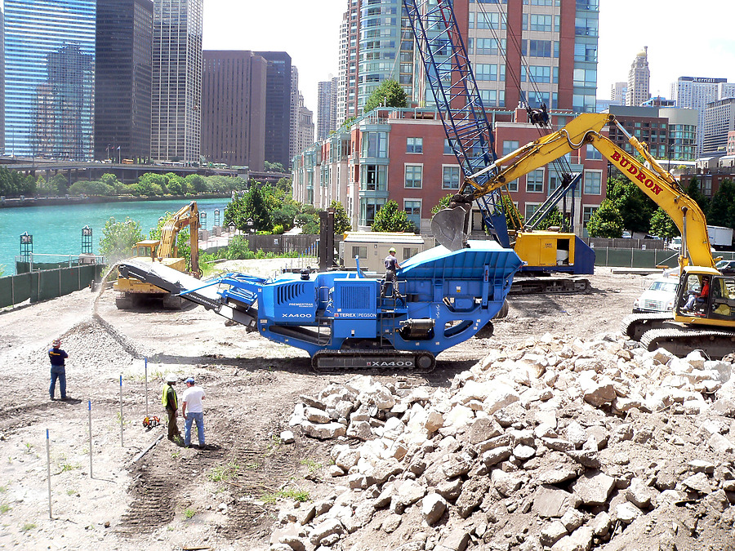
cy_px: 276
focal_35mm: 36
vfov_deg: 39.7
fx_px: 764
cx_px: 368
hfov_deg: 51.4
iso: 80
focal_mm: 6
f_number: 4
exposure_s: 1/200
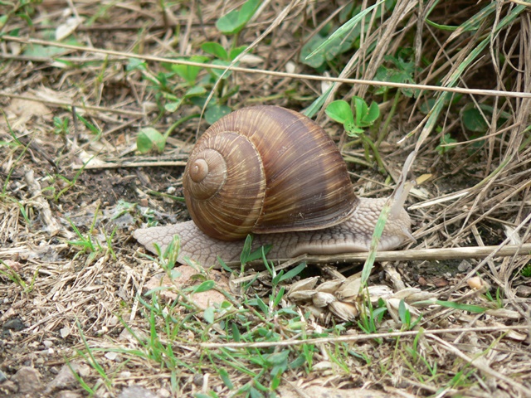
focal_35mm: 420
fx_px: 6443
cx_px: 266
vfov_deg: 3.5
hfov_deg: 4.7
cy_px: 199
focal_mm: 72
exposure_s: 1/100
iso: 64
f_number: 3.3
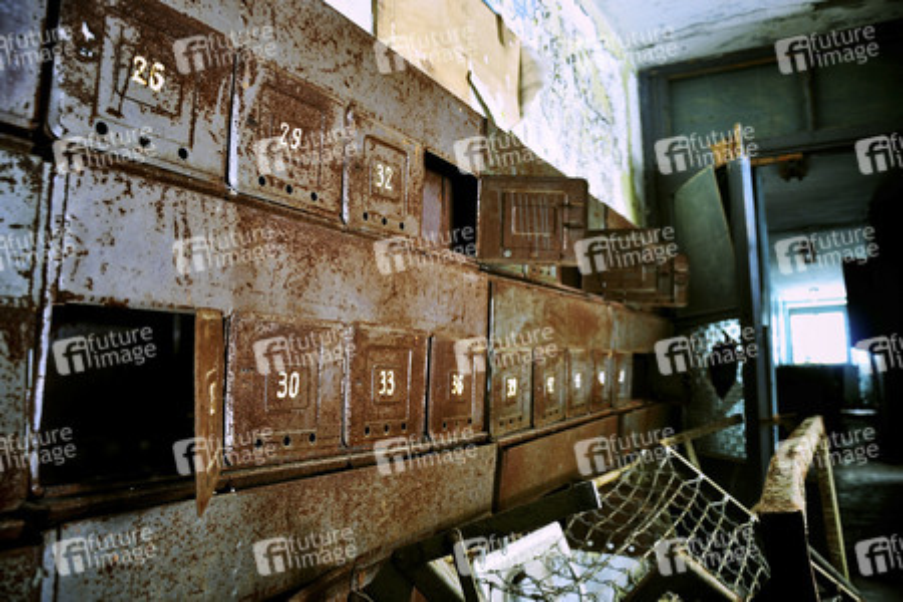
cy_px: 301
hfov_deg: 67.4
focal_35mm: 27
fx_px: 677
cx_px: 452
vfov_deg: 47.9
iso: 400
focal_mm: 18
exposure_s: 1/15
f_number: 4
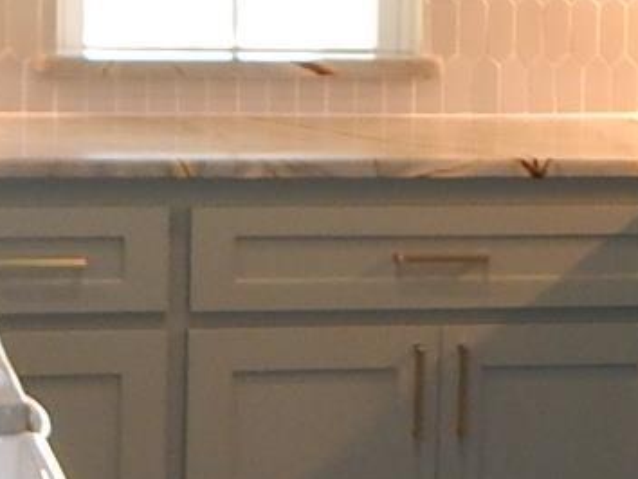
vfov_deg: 10.5
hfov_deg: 13.5
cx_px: 824
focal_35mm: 141
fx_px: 2601
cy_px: 191
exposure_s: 1/30
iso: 140
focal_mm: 4
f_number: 3
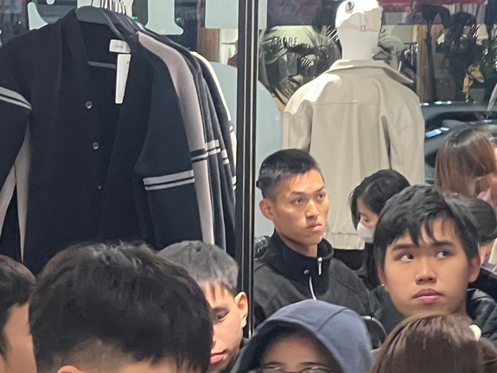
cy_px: 553
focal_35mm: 268
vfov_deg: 5.5
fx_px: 3847
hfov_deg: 7.4
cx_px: -11
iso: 320
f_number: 2.8
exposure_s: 1/50
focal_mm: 9
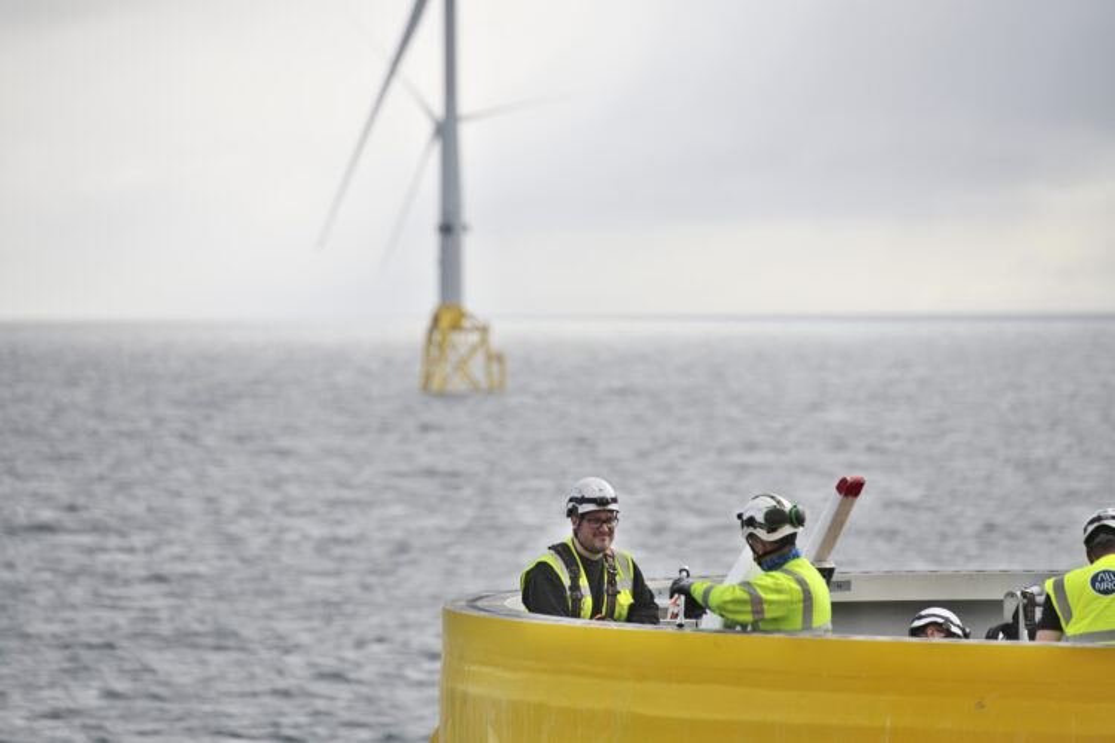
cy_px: 372
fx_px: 6194
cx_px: 558
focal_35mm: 200
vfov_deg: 6.9
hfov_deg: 10.3
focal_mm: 200
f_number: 4
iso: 250
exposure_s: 1/3200
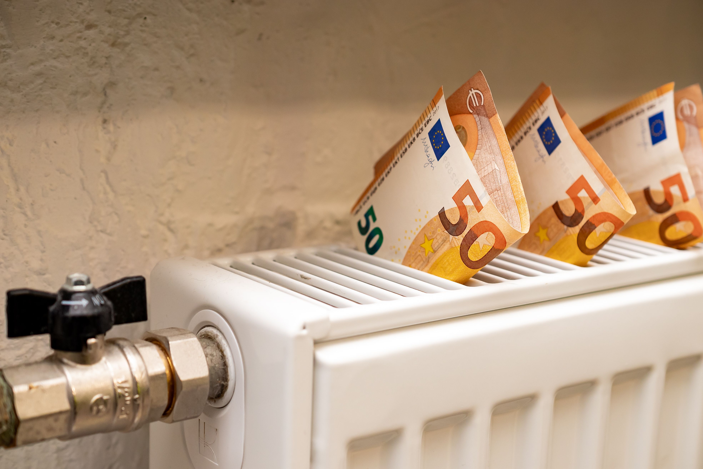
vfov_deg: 22.6
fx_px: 1172
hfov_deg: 33.4
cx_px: 352
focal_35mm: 60
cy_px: 234
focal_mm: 40
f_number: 4.5
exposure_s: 1/160
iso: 200
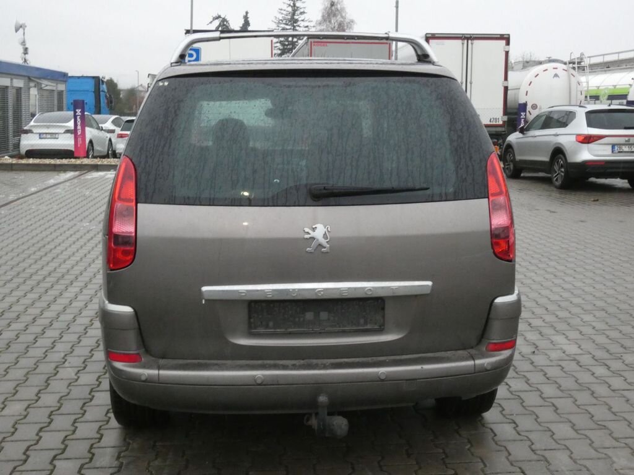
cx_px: 317
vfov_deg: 35.1
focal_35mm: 41
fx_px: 751
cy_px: 238
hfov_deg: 45.8
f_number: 5.6
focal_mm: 7.3
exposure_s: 1/80
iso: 800
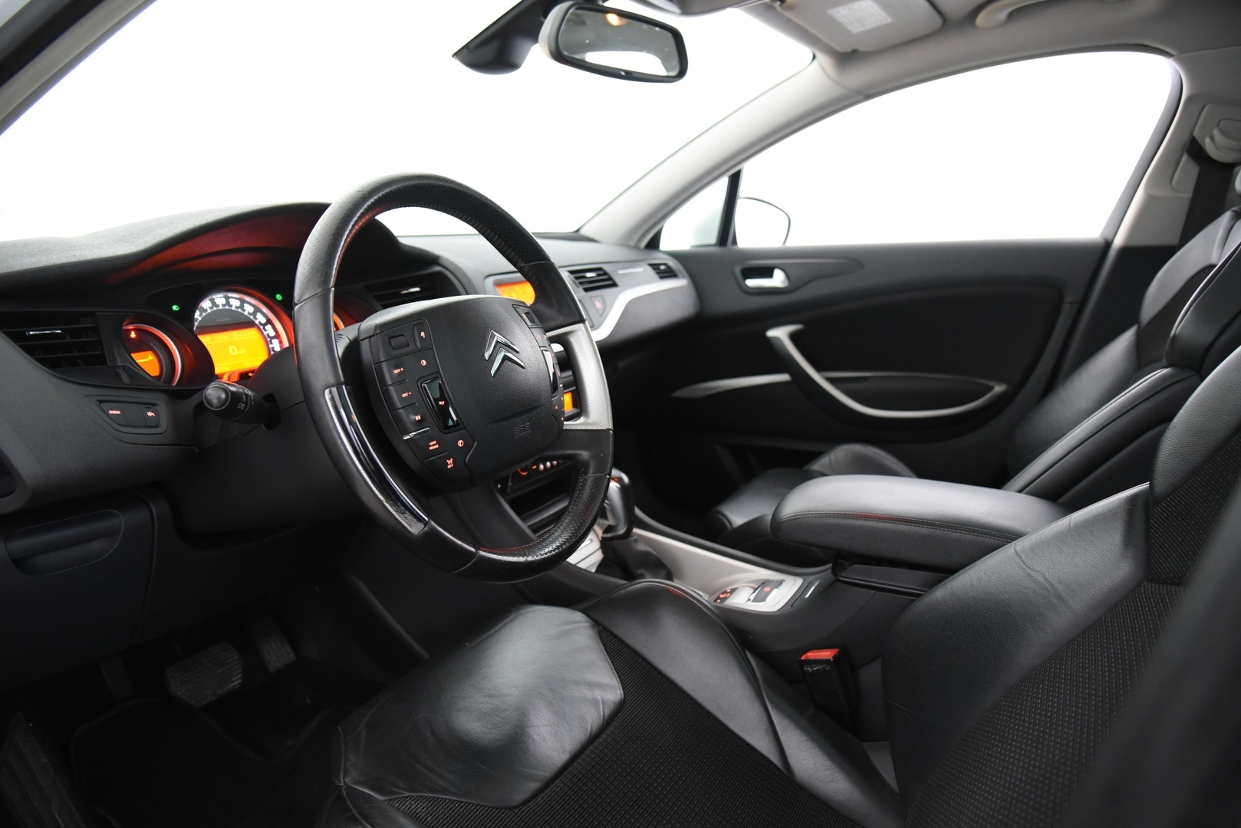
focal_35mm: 24
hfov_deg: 73.7
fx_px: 828
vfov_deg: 53.2
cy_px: 414
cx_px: 620
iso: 4000
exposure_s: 1/25
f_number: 4
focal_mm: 24
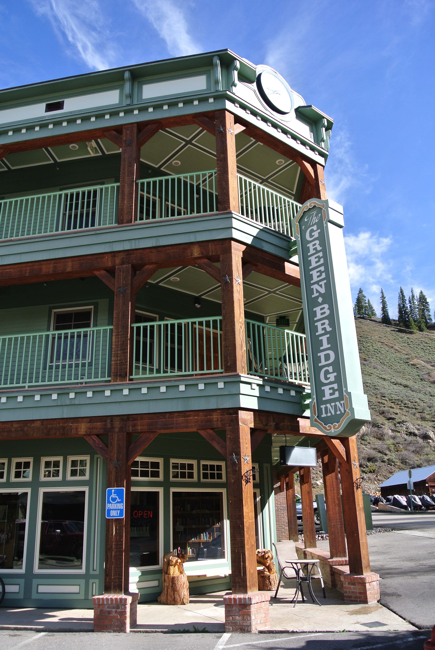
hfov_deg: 46.5
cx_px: 218
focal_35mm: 28
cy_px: 325
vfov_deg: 65.4
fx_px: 506
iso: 100
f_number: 4.5
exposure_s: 1/400
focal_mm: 10.7
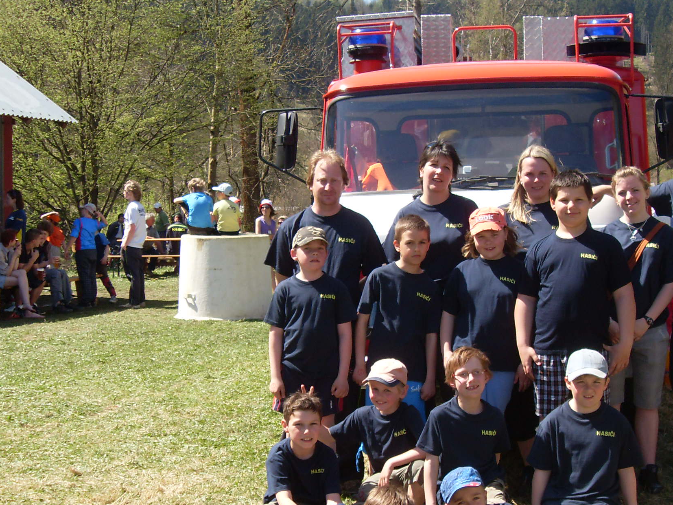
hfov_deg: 32.9
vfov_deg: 25.1
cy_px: 325
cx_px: 454
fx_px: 1127
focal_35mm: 58
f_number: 7
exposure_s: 1/125
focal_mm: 6.3
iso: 80
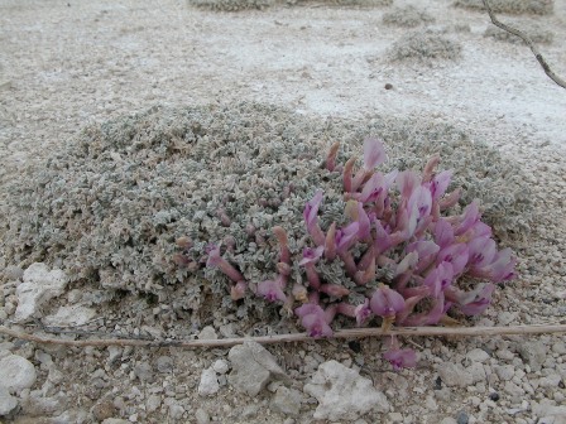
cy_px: 212
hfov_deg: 54.0
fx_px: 556
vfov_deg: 41.8
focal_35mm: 34
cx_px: 283
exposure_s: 1/277
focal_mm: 8.9
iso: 100
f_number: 6.3
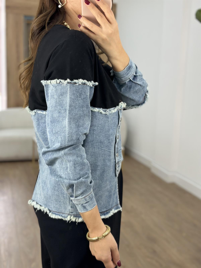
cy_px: 134
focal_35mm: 48
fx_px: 372
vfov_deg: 39.7
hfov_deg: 30.3
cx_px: 100
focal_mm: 6.86
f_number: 1.78
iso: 80
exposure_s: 1/100
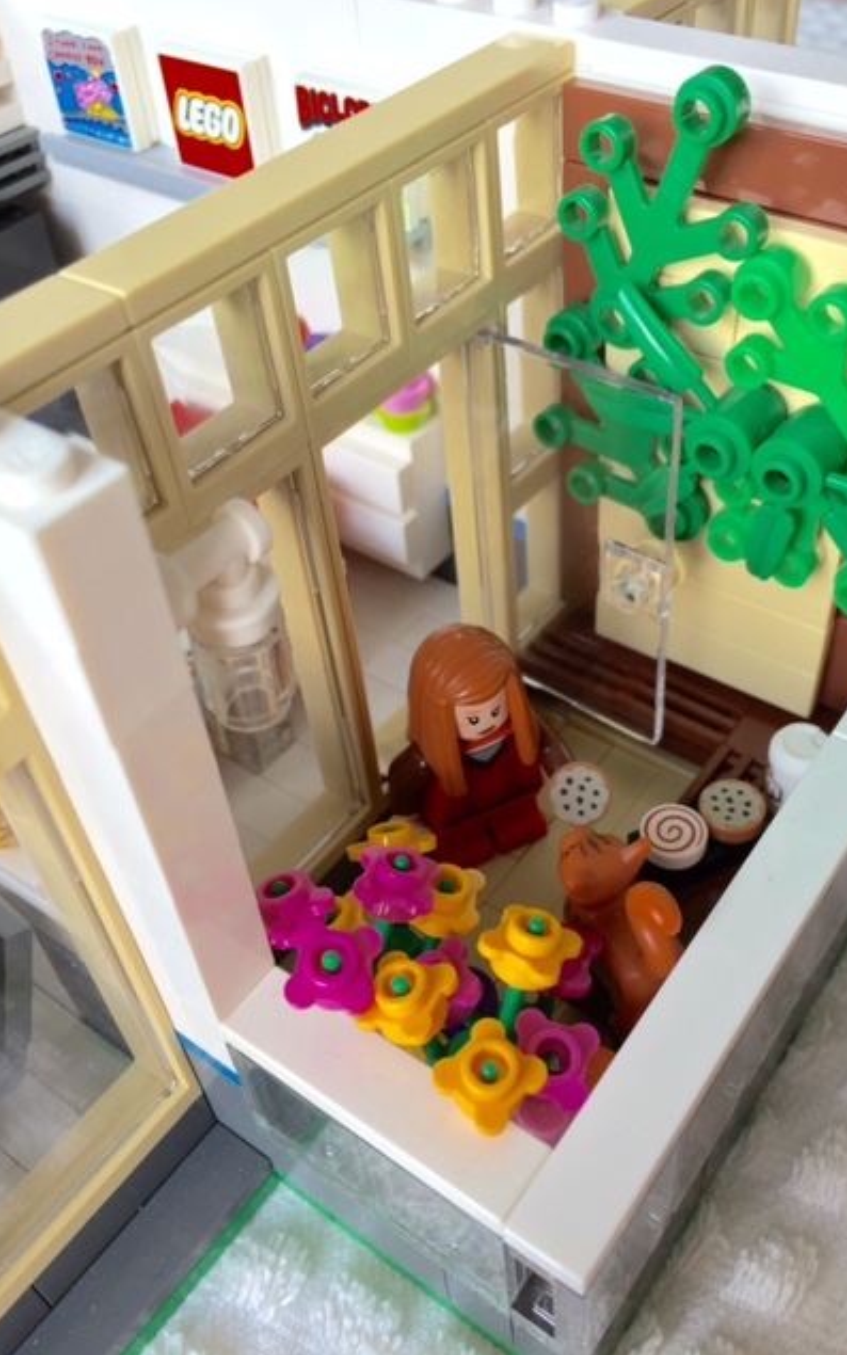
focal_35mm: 31
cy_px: 676
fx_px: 1145
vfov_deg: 61.2
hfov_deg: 40.5
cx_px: 495
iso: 32
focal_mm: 4.15
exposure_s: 1/60
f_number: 2.2
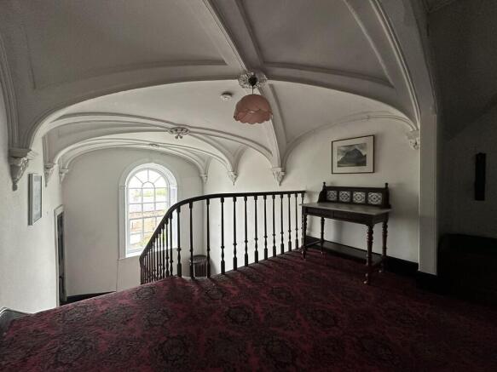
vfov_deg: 85.7
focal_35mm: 14
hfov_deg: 102.1
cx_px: 248
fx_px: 201
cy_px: 186
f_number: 2.2
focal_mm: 2.22
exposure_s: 1/72
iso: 320
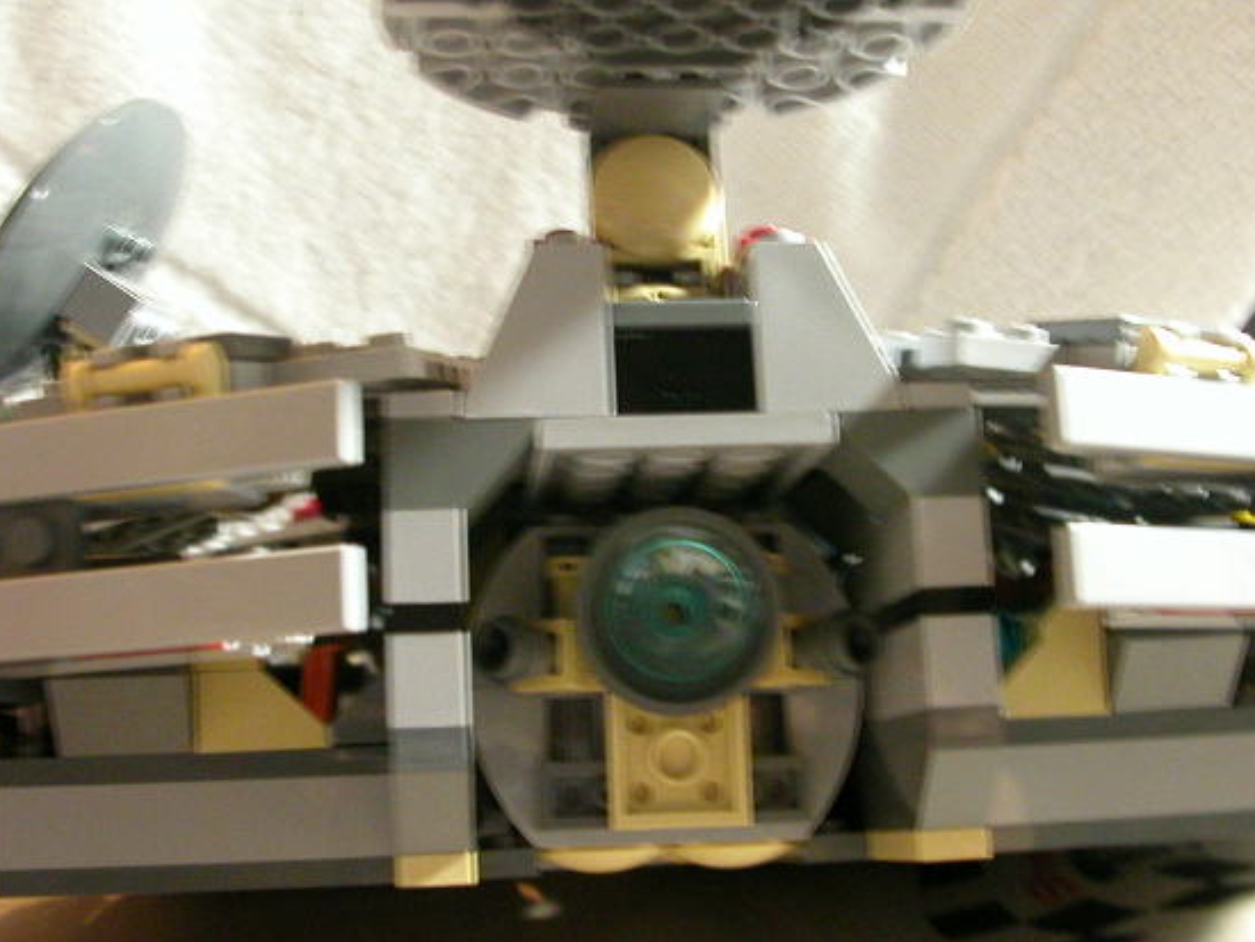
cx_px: 669
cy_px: 472
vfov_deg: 29.1
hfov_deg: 38.2
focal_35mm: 50
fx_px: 1814
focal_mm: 6.6
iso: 400
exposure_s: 1/3.9
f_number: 2.9
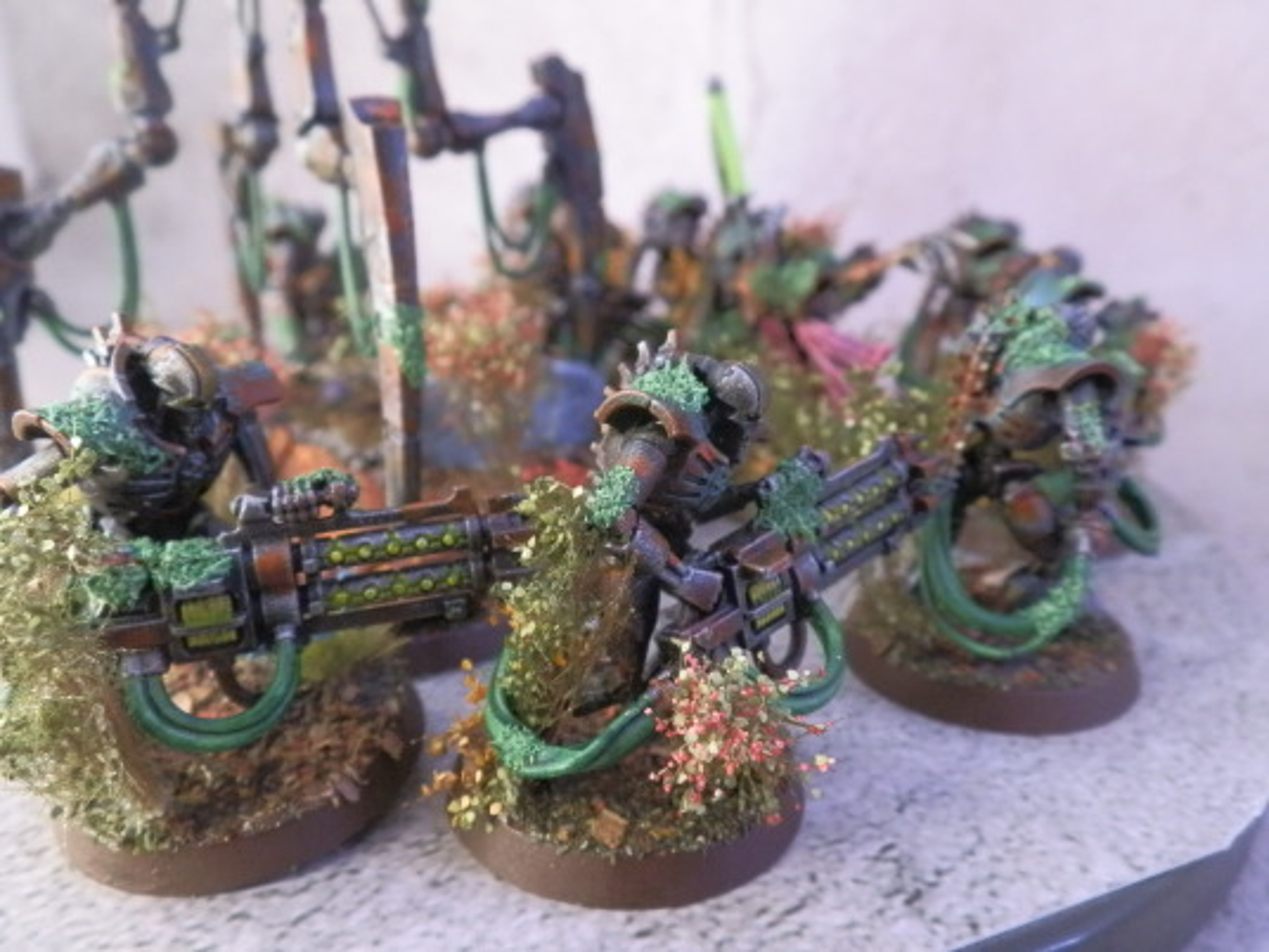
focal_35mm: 28
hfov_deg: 63.4
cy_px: 476
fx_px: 1026
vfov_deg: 49.7
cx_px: 634
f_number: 3.1
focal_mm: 5
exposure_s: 1/60
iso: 400
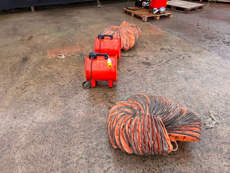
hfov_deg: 71.6
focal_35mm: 24
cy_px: 86
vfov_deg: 56.8
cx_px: 115
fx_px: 159
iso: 80
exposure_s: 1/868
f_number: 1.78
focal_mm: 6.76
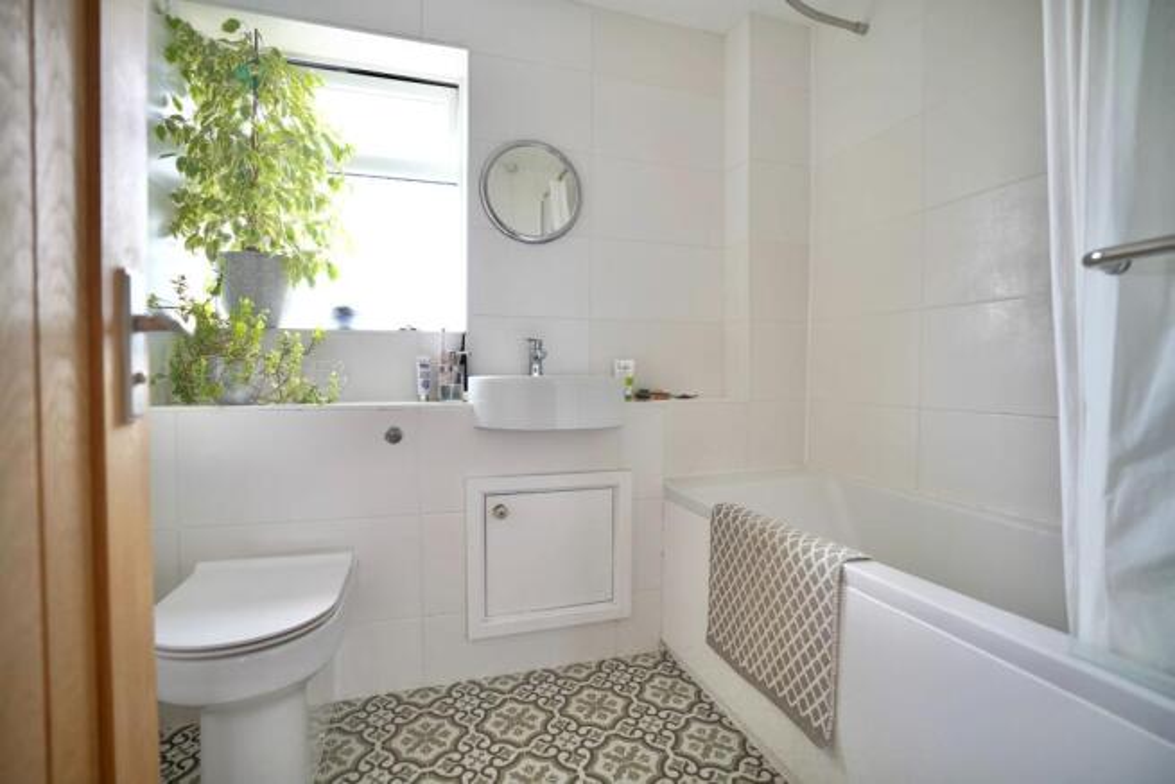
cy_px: 392
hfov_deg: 96.7
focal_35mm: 16
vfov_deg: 73.8
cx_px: 588
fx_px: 522
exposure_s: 1/25
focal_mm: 16
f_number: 2.8
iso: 100
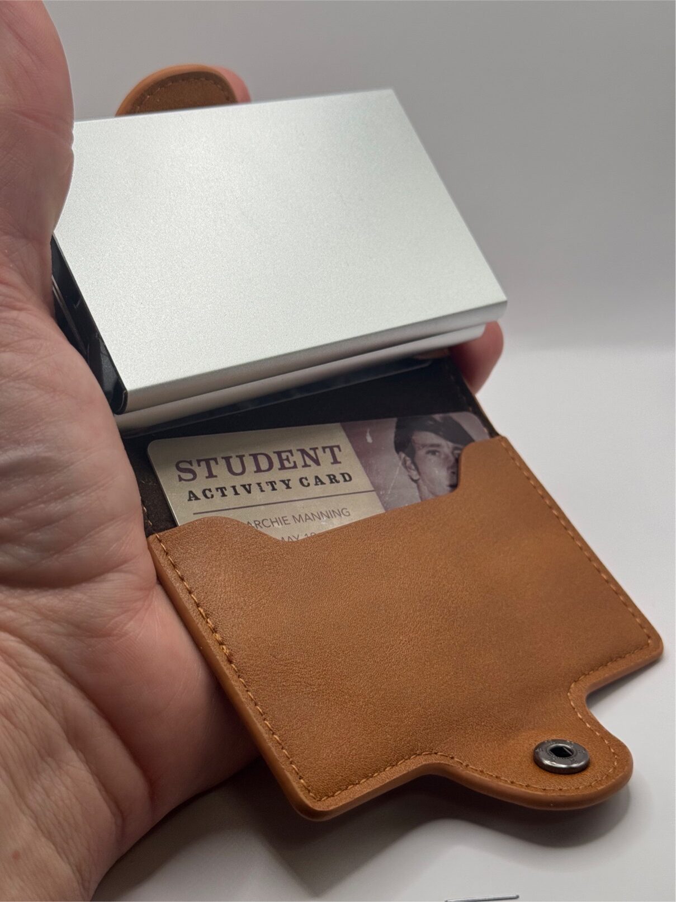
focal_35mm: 48
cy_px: 451
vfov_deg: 39.7
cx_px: 338
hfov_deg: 30.3
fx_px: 1250
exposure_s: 1/1238
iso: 64
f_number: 1.78
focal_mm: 6.76
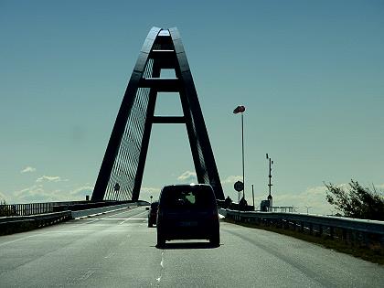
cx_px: 192
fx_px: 1875
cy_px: 144
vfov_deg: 8.8
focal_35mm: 169
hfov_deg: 11.7
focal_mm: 27.8
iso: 80
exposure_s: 1/1000
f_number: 6.3
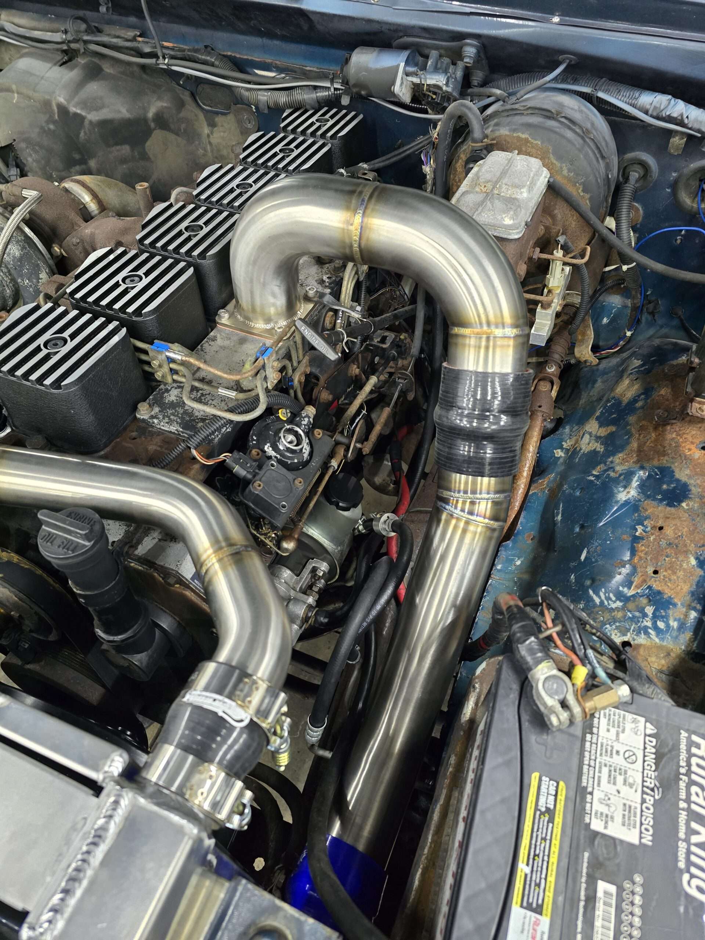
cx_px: 352
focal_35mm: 23
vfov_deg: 73.9
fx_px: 625
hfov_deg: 58.9
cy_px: 470
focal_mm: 6.3
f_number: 1.7
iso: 1250
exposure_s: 1/40
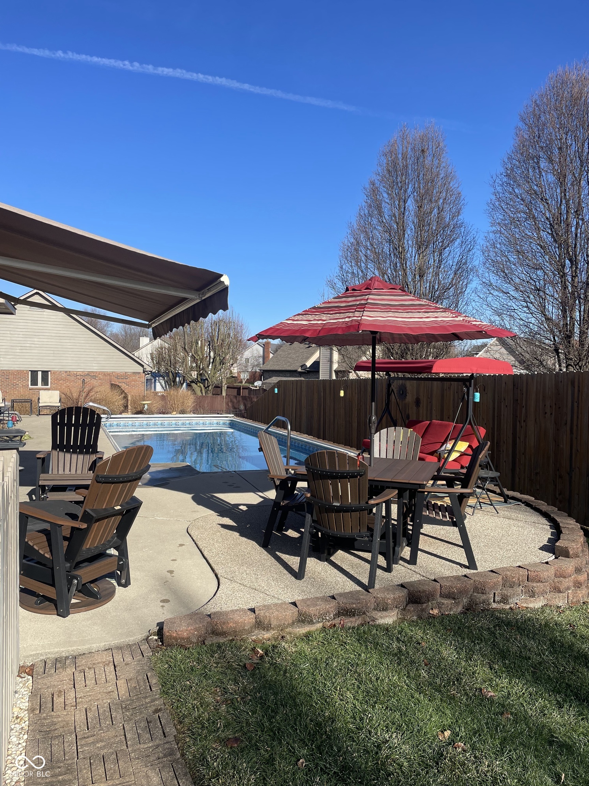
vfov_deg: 67.3
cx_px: 294
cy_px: 393
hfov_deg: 53.1
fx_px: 590
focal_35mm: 26
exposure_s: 1/3333
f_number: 1.6
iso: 32
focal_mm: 4.2
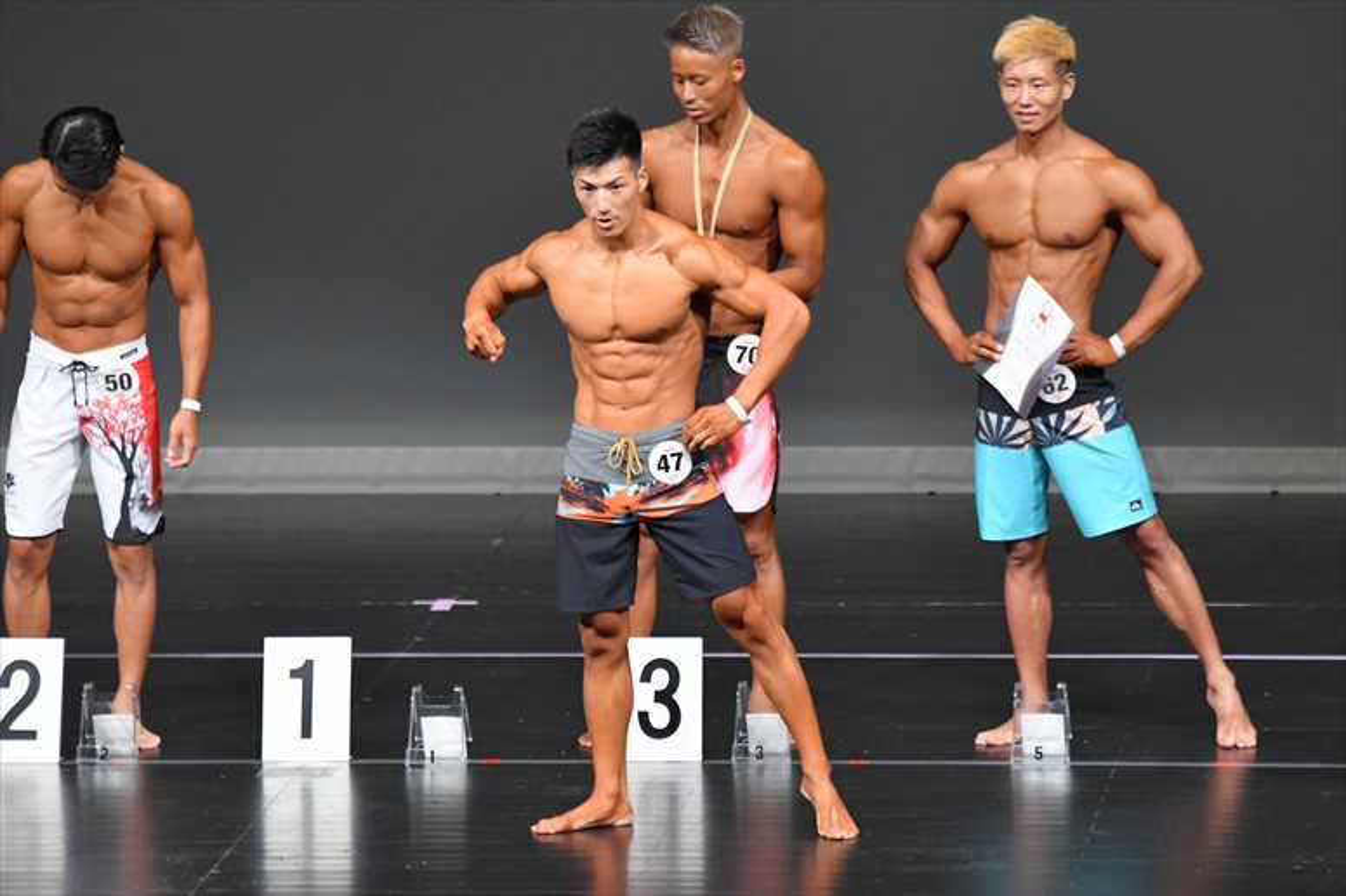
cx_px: 673
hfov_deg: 6.5
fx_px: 11772
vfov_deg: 4.4
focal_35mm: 315
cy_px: 448
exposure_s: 1/400
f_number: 5.6
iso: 4000
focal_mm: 210
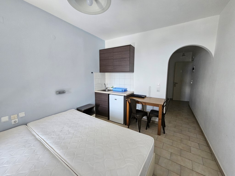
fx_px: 88
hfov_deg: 106.2
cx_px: 118
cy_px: 88
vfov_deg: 89.9
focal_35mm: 13
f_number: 2.2
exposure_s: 1/50
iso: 160
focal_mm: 2.2
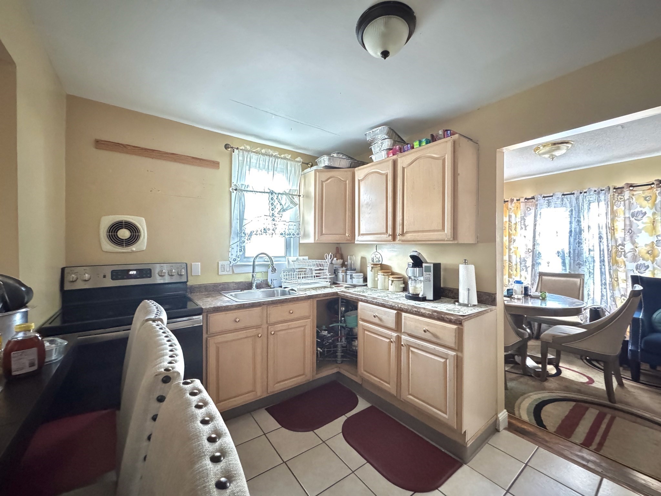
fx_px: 267
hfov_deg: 102.1
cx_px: 330
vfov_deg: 85.7
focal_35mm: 14
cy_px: 248
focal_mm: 2.22
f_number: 2.2
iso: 2500
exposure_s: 1/30
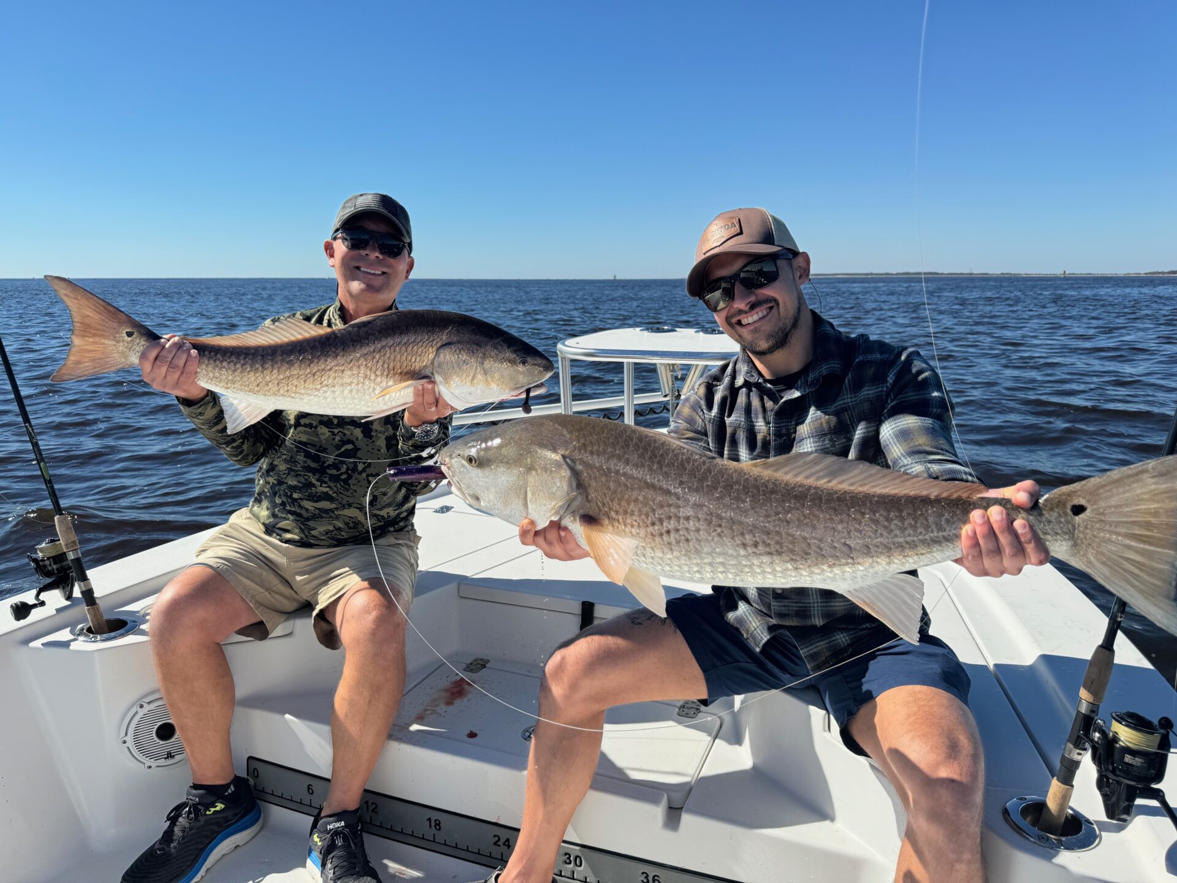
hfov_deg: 71.6
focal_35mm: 24
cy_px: 442
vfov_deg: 56.8
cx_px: 588
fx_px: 816
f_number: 1.78
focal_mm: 6.76
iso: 80
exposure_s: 1/5348
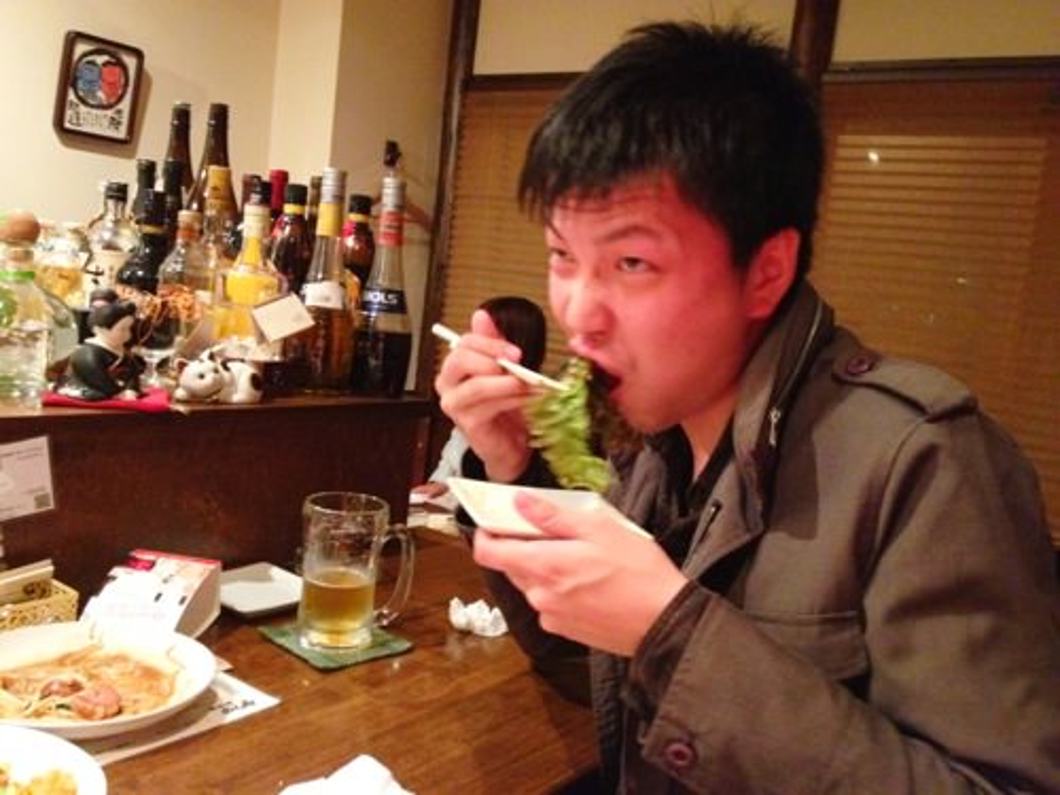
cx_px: 530
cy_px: 398
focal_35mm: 35
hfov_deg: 52.6
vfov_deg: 40.7
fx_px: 1072
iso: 640
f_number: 2.4
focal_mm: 4.28
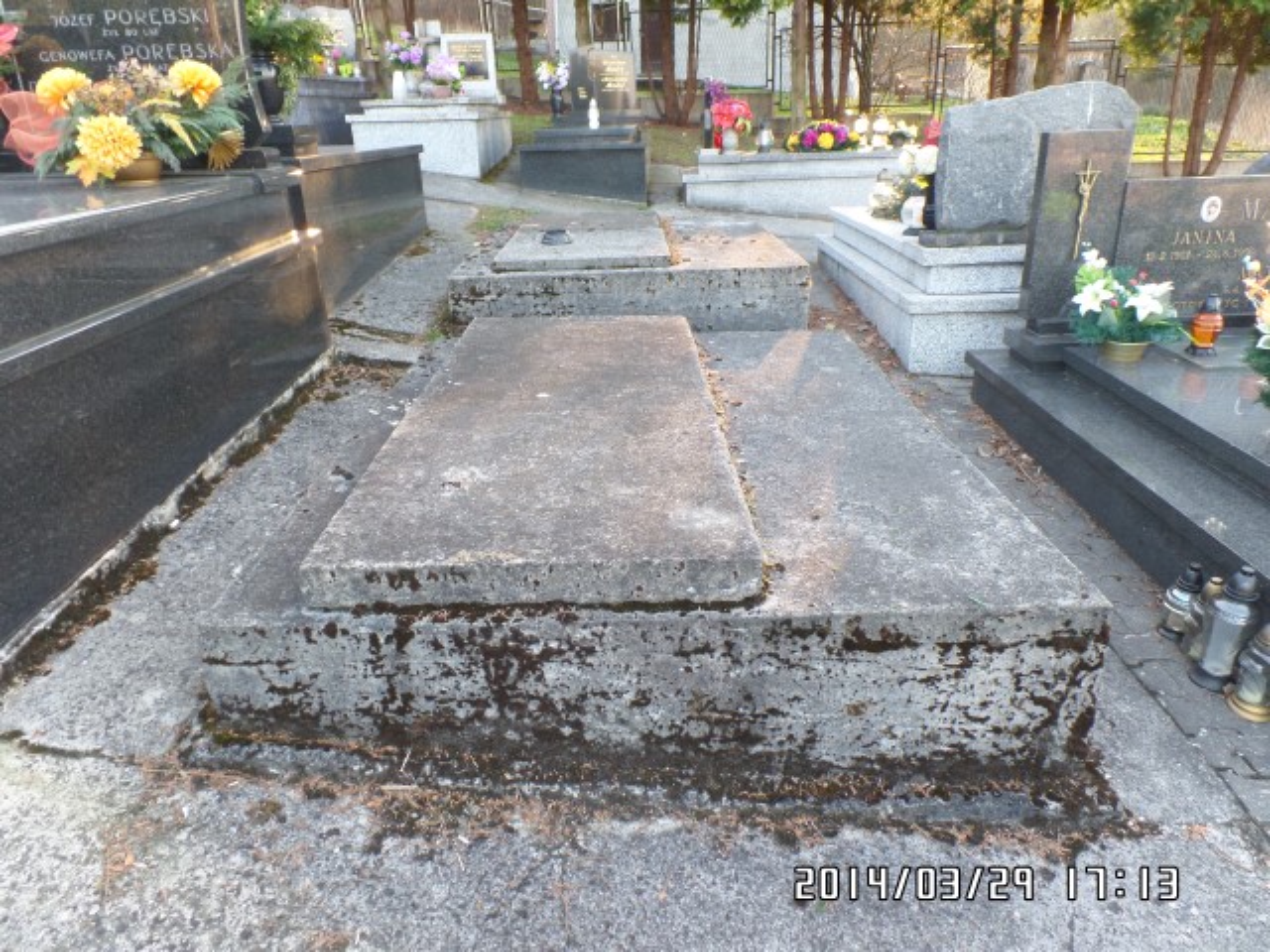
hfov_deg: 73.9
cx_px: 635
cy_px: 476
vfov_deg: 58.9
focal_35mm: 23
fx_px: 844
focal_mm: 4.1
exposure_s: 1/30
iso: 100
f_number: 3.2
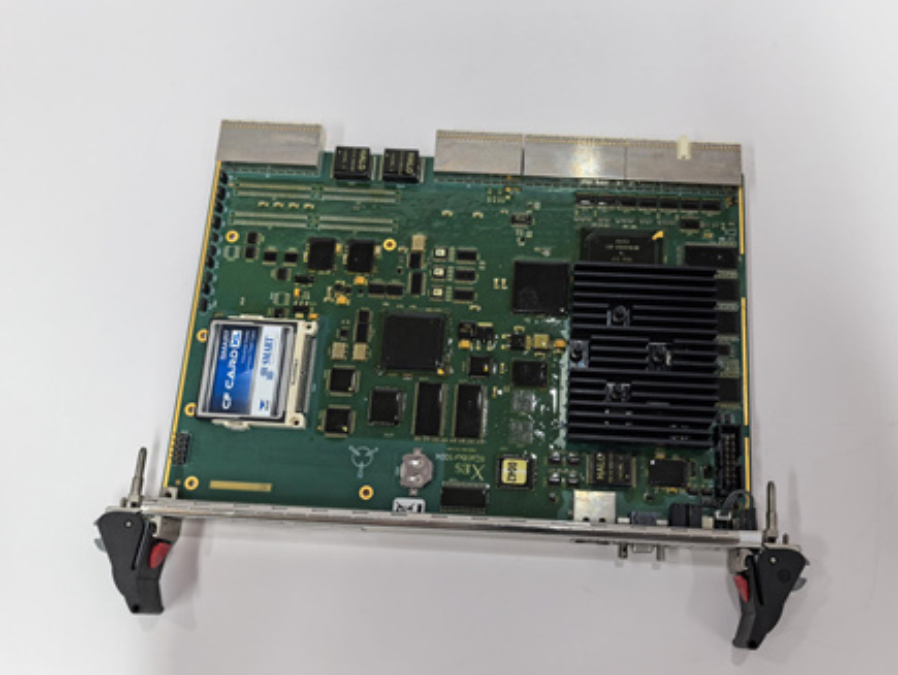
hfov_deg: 58.2
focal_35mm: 31
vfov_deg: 45.5
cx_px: 500
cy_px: 364
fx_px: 805
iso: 160
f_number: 2
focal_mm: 5.75
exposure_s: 1/100
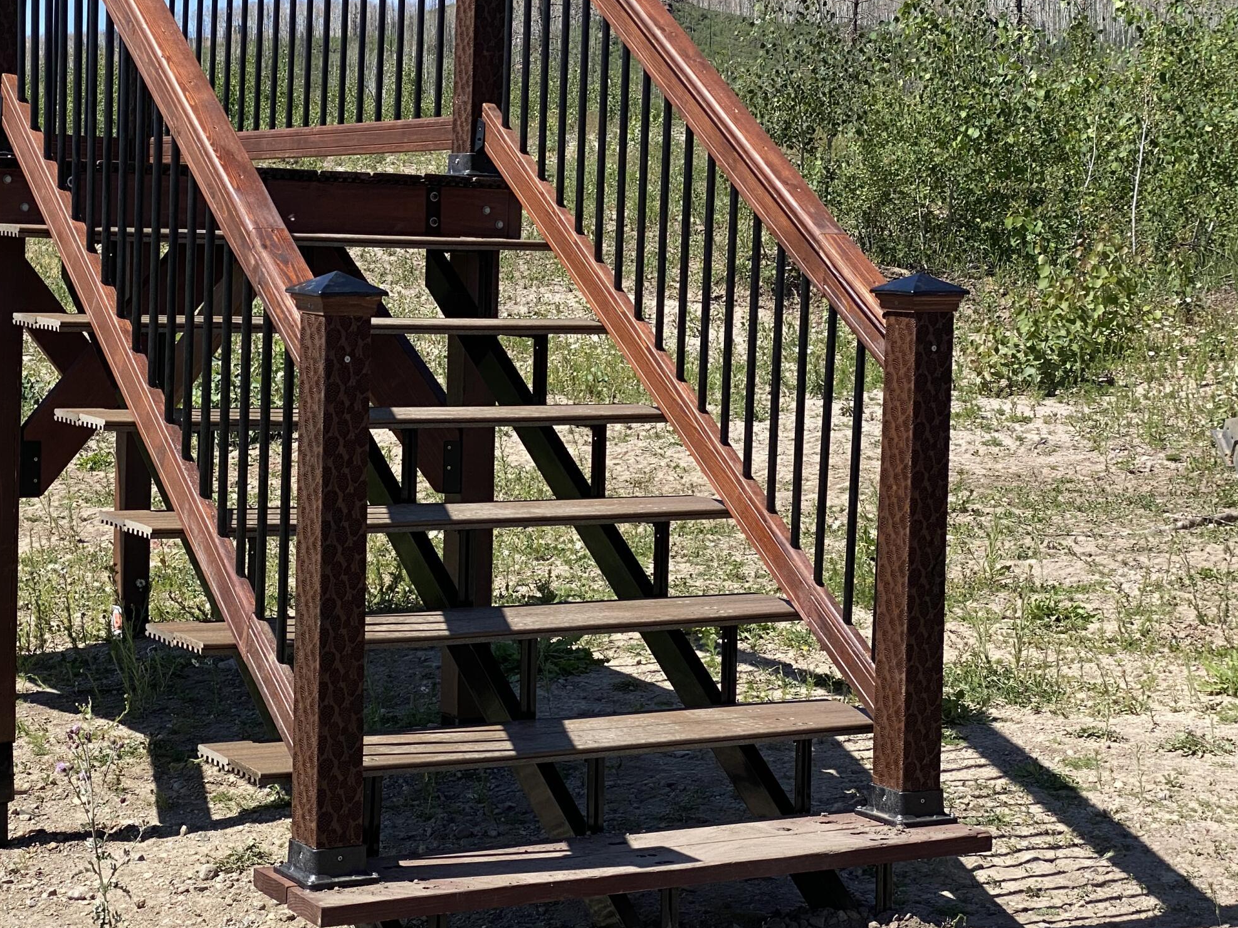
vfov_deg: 18.6
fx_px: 2825
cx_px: 310
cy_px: 375
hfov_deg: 24.4
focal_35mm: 79
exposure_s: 1/1497
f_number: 2
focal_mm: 6
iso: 20
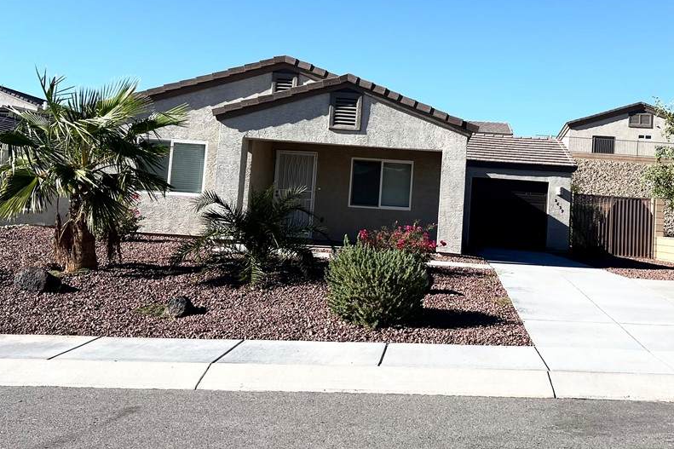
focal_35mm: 35
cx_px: 423
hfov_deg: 53.8
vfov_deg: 37.7
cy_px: 184
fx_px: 655
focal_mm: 5.7
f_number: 1.5
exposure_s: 1/4630
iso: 50
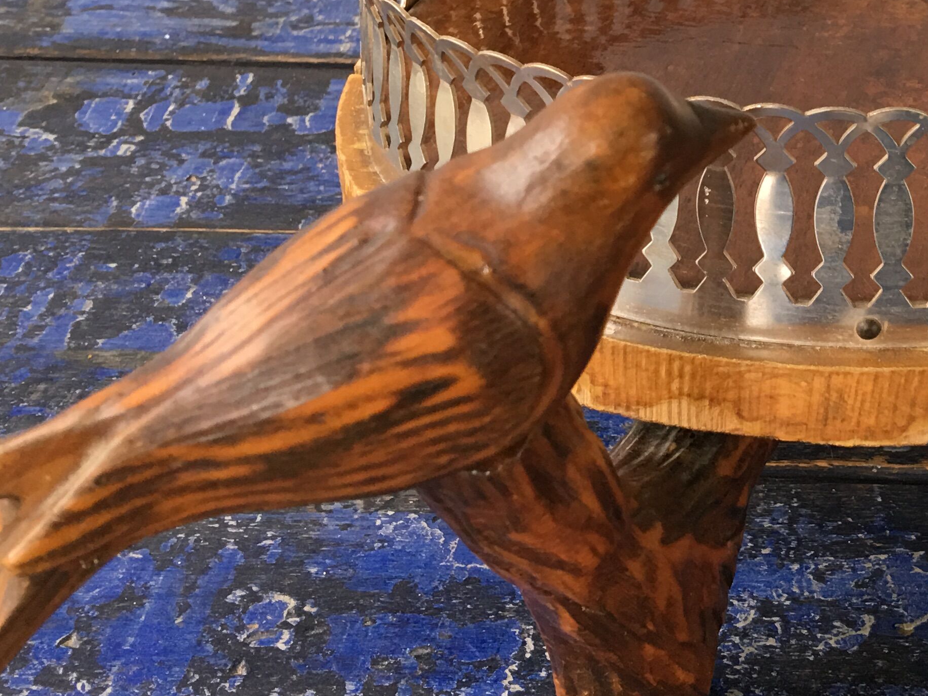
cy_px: 130
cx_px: 820
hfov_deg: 29.1
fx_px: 1716
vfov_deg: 22.6
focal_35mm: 64
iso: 40
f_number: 2.2
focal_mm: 4.15
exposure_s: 1/17
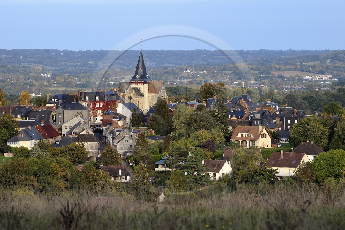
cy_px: 115
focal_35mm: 200
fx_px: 1916
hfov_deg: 10.3
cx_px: 172
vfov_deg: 6.9
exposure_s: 1/200
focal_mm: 200
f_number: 8
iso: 200
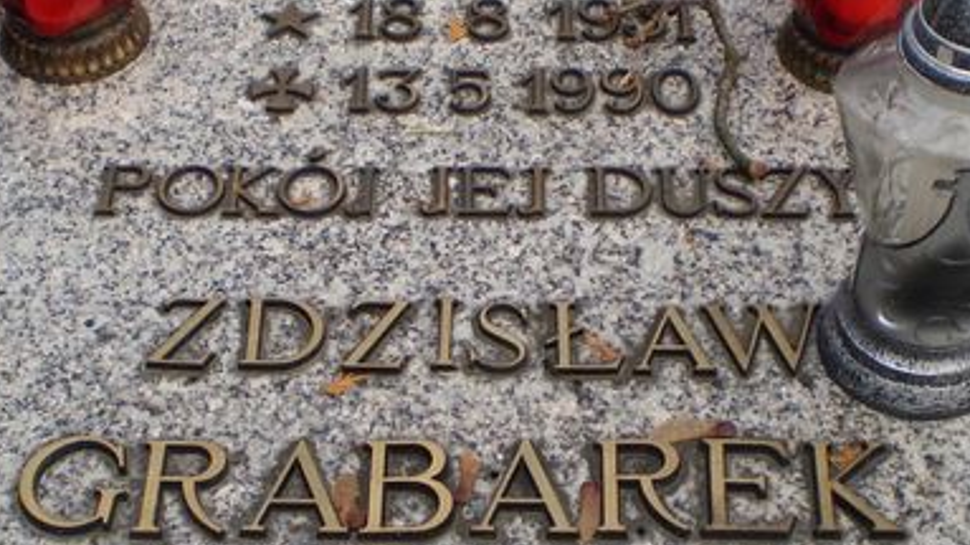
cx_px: 491
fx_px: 2108
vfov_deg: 14.7
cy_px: 269
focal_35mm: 82
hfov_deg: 25.9
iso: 64
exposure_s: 1/200
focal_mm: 6.3
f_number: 3.1
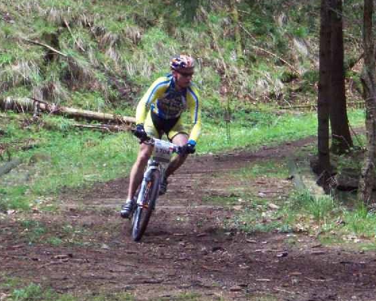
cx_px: 180
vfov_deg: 9.4
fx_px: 1826
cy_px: 154
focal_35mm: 164
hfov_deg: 11.8
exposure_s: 1/200
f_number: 4.4
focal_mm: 19.2
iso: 400
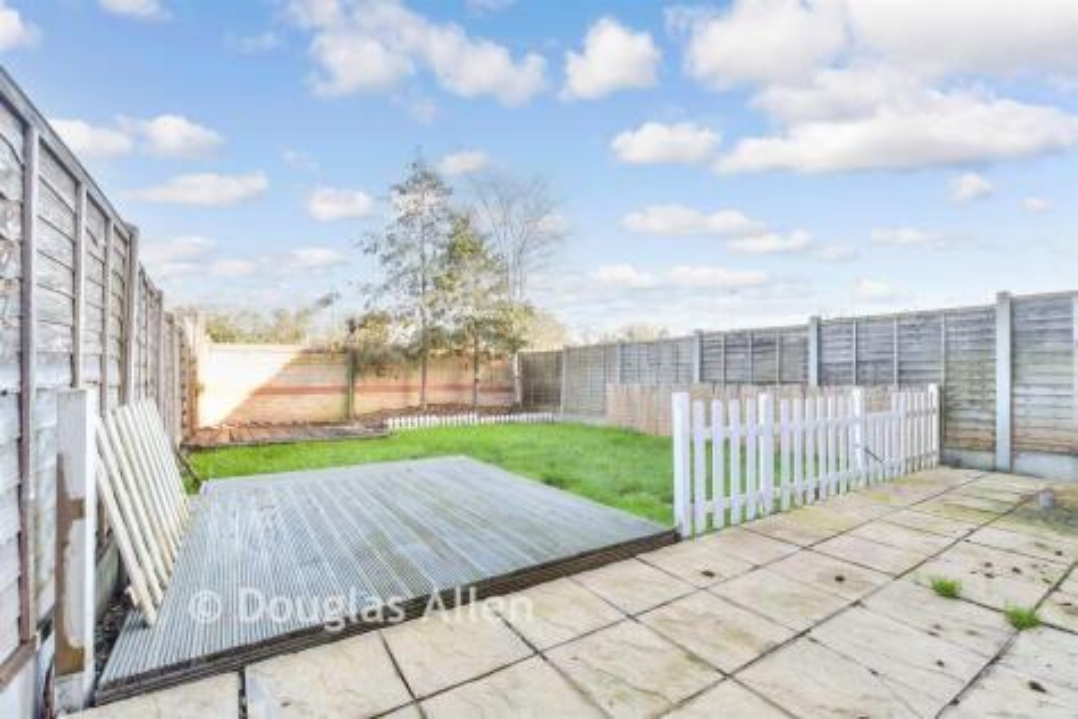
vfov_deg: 77.4
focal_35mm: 15
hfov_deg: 100.4
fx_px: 449
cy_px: 360
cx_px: 539
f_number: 8
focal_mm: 10
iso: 160
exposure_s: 1/25
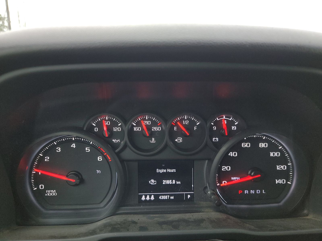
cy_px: 120
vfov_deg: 56.8
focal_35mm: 24
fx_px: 223
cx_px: 161
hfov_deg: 71.6
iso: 130
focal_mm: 6.7
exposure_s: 1/59
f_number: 1.8
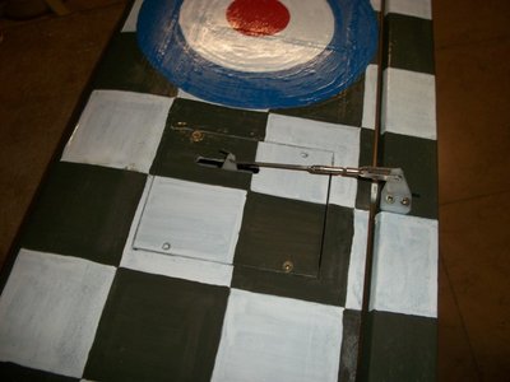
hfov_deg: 52.6
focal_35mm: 35
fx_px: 516
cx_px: 255
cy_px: 191
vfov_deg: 40.7
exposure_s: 1/60
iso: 160
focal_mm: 6.3
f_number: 3.1
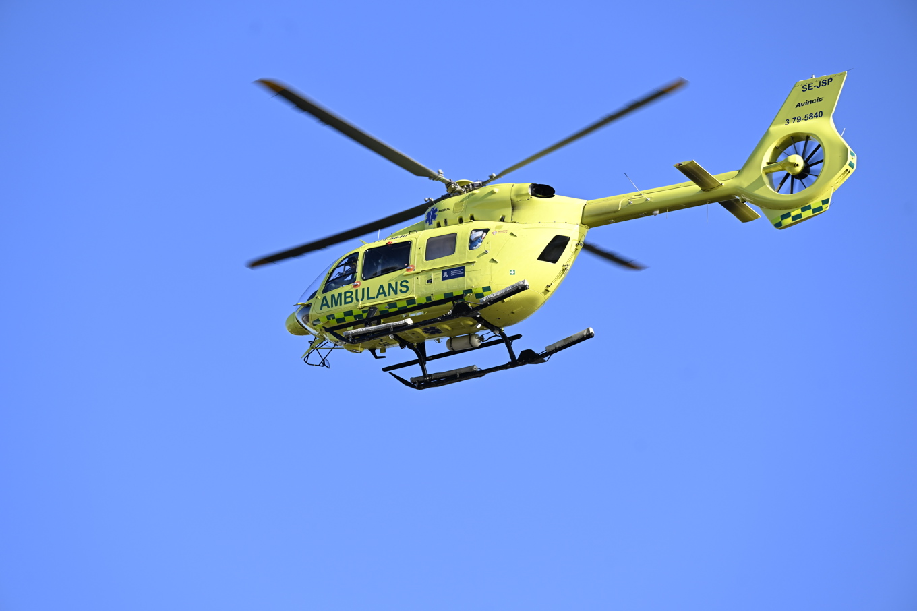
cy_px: 306
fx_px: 5093
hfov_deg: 10.3
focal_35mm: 200
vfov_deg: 6.9
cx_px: 458
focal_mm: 200
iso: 200
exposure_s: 1/800
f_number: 5
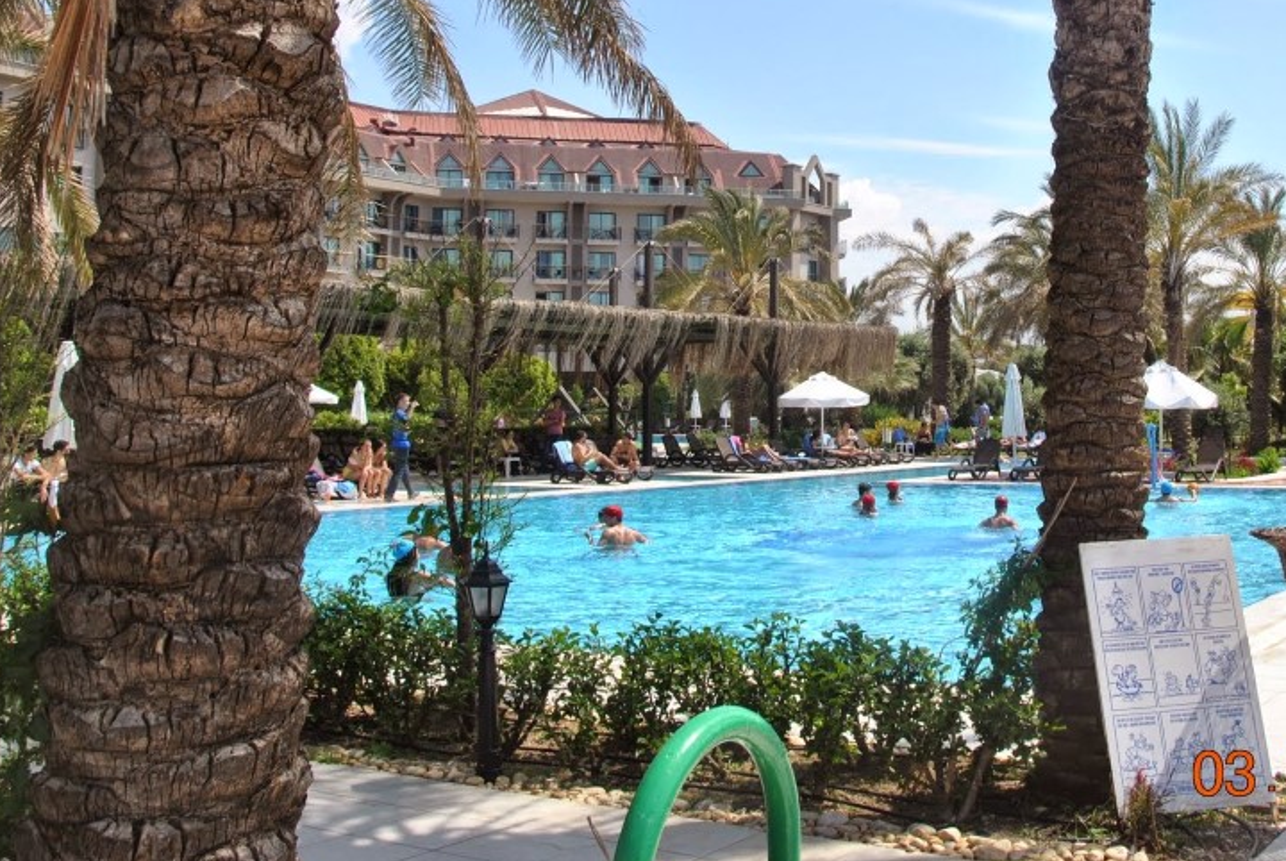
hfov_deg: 44.6
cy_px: 191
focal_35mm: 43
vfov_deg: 30.6
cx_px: 871
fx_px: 1538
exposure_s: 1/250
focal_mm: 18
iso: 100
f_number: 8
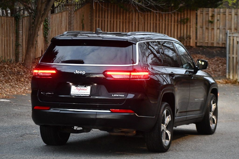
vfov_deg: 11.1
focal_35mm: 123
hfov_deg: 16.7
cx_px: 120
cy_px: 80
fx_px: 816
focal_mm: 82
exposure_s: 1/80
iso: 3200
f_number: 4.8
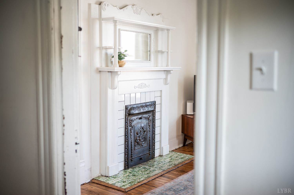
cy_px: 98
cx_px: 147
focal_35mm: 40
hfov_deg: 48.5
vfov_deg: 33.3
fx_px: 326
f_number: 2.5
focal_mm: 40
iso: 200
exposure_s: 1/60
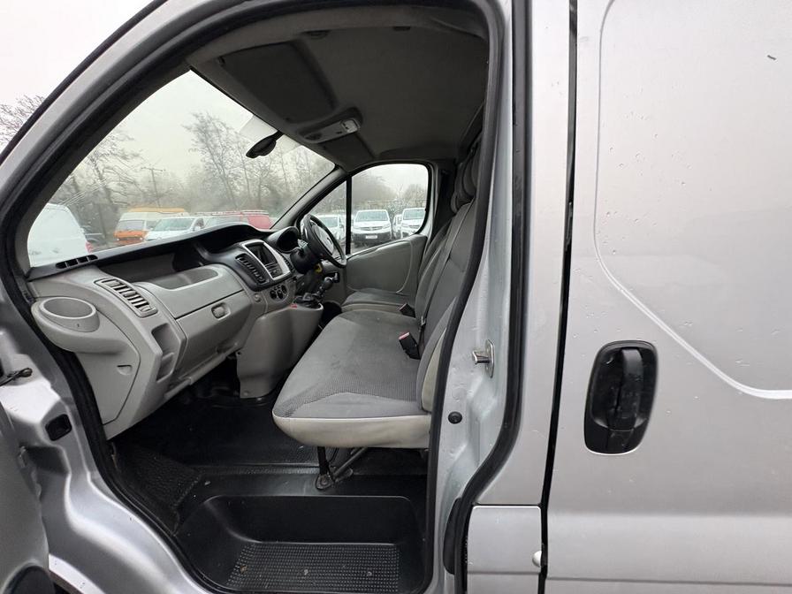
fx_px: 320
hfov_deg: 102.1
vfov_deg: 85.7
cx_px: 396
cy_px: 297
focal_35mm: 14
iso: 200
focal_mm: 2.22
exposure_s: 1/99
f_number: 2.2
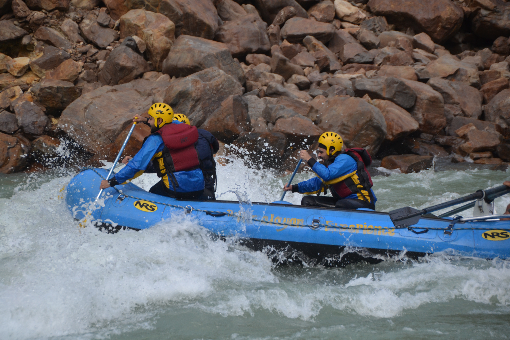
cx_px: 255
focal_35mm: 210
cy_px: 170
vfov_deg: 6.5
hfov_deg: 9.8
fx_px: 2975
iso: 400
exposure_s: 1/800
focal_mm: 140
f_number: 6
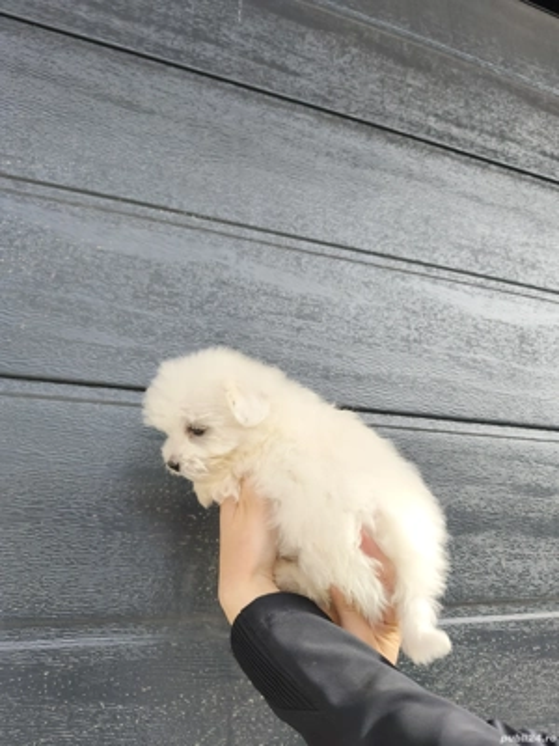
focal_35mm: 23
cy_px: 373
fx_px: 495
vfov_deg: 73.9
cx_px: 280
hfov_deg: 58.9
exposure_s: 1/278
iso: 50
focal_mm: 6.18
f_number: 1.65
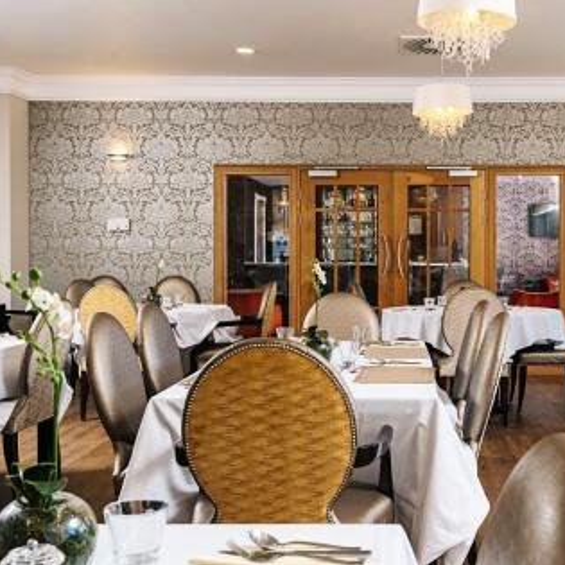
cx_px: 409
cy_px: 282
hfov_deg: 36.8
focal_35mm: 45
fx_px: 831
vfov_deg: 37.6
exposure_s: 1/80
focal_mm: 35
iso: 500
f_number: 8
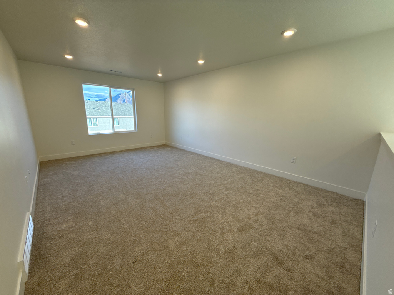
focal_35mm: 14
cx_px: 197
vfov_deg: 85.7
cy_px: 148
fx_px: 159
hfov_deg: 102.1
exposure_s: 1/154
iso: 64
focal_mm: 2.22
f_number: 2.2
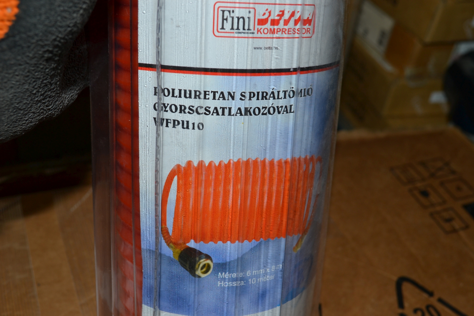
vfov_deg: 29.9
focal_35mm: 45
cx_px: 237
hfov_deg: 43.6
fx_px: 593
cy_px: 158
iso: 100
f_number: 8
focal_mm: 30
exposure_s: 1/60
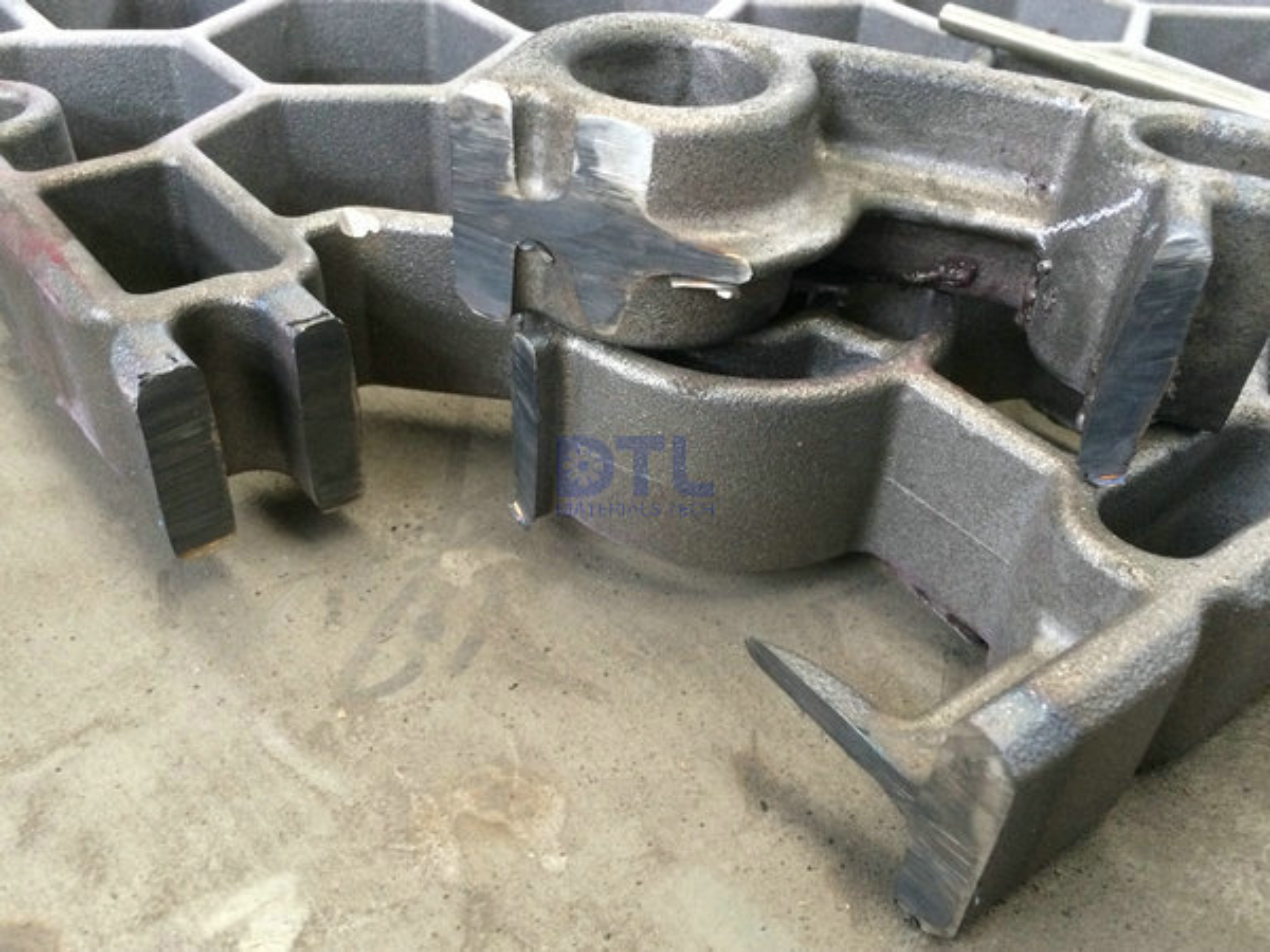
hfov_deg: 61.7
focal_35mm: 29
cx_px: 635
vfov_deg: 48.2
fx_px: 1064
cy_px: 476
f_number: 2.2
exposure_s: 1/30
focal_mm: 4.15
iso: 250
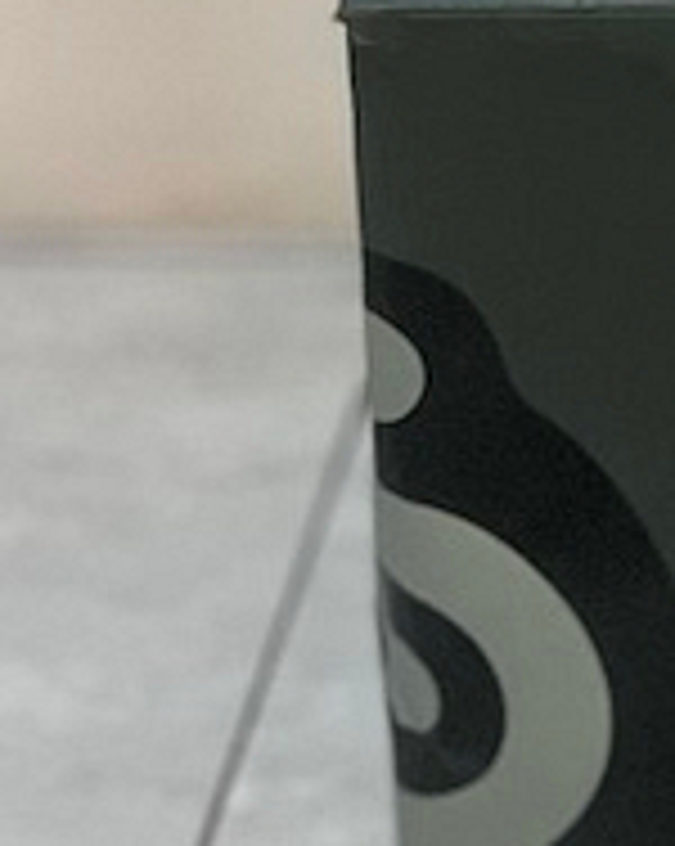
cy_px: -279
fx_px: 2701
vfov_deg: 16.7
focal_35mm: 108
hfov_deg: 13.5
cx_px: 990
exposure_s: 1/40
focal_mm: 5.7
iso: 500
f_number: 1.5
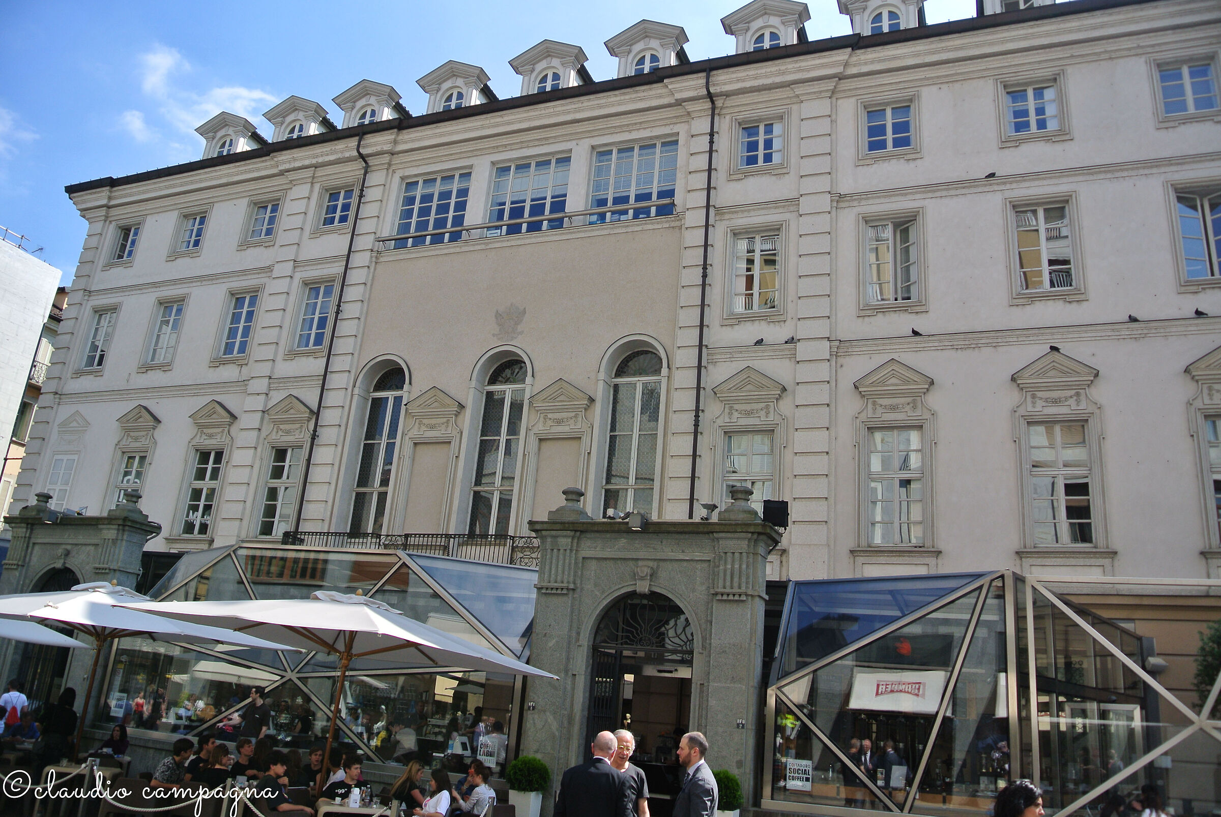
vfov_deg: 48.1
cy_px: 408
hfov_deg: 67.3
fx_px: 917
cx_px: 610
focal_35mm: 27
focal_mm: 10
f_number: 4.5
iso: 100
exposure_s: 1/500
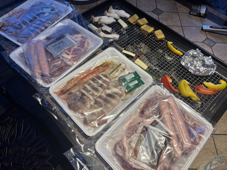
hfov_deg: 67.3
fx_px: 170
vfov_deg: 53.1
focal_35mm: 26
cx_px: 114
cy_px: 85
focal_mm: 5.96
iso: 100
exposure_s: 1/100
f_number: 1.6
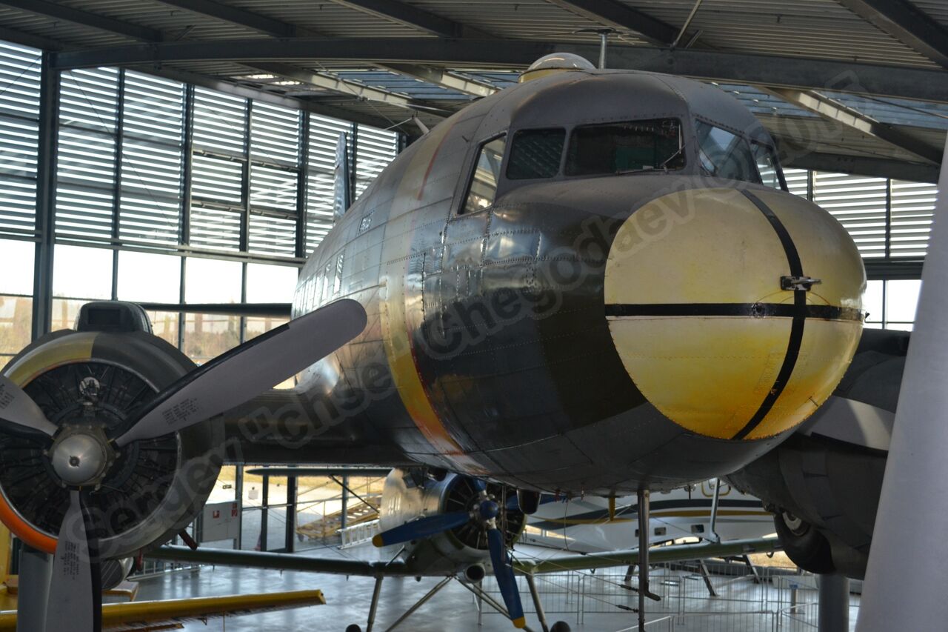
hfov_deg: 45.0
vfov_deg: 30.8
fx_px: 1145
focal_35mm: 44
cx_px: 474
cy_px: 316
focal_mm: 29
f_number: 5.6
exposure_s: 1/125
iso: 400
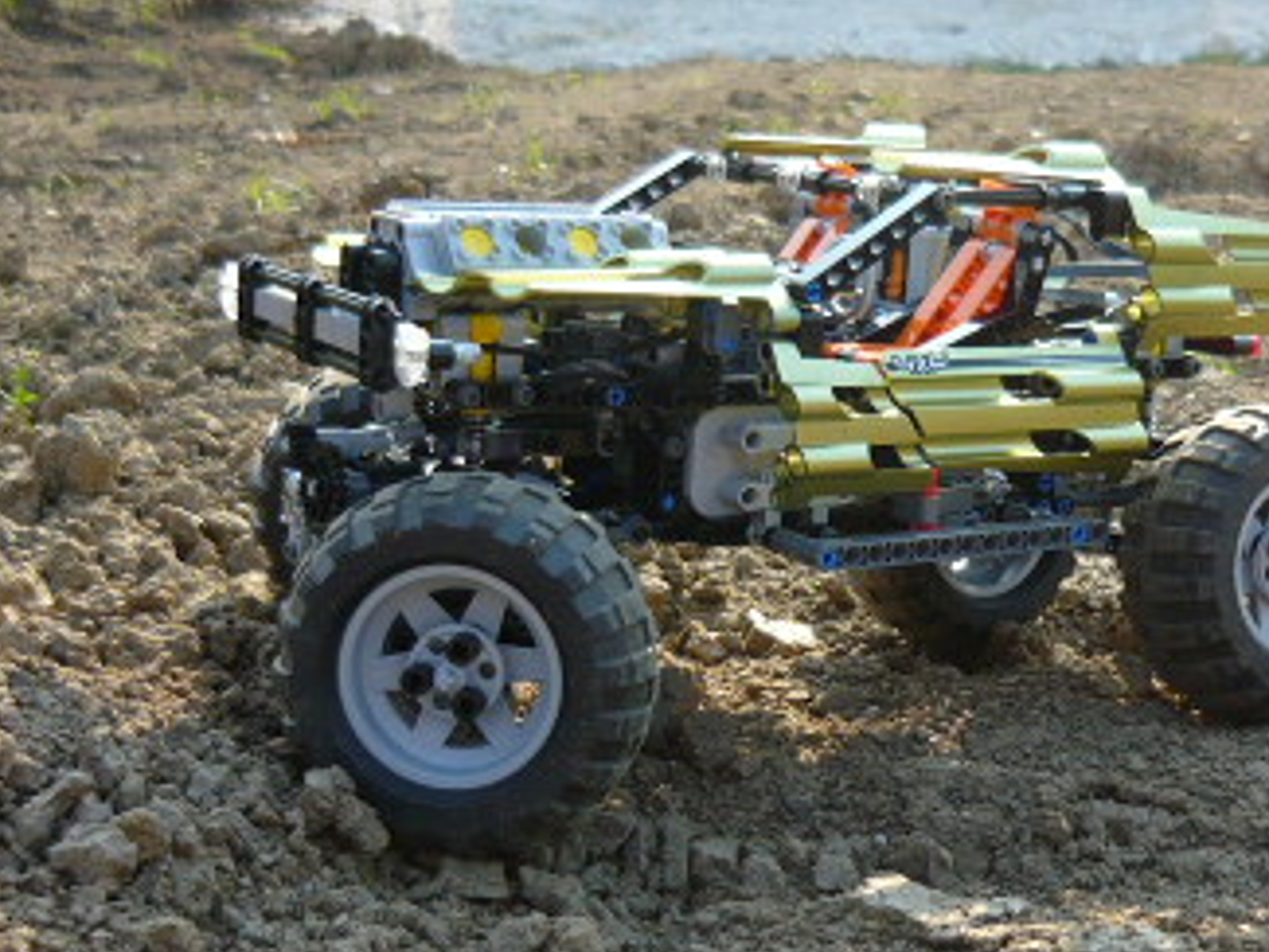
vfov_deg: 22.6
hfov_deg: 29.6
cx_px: 863
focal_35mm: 65
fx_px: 2384
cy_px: 437
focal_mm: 5.5
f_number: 2.8
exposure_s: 1/320
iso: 100
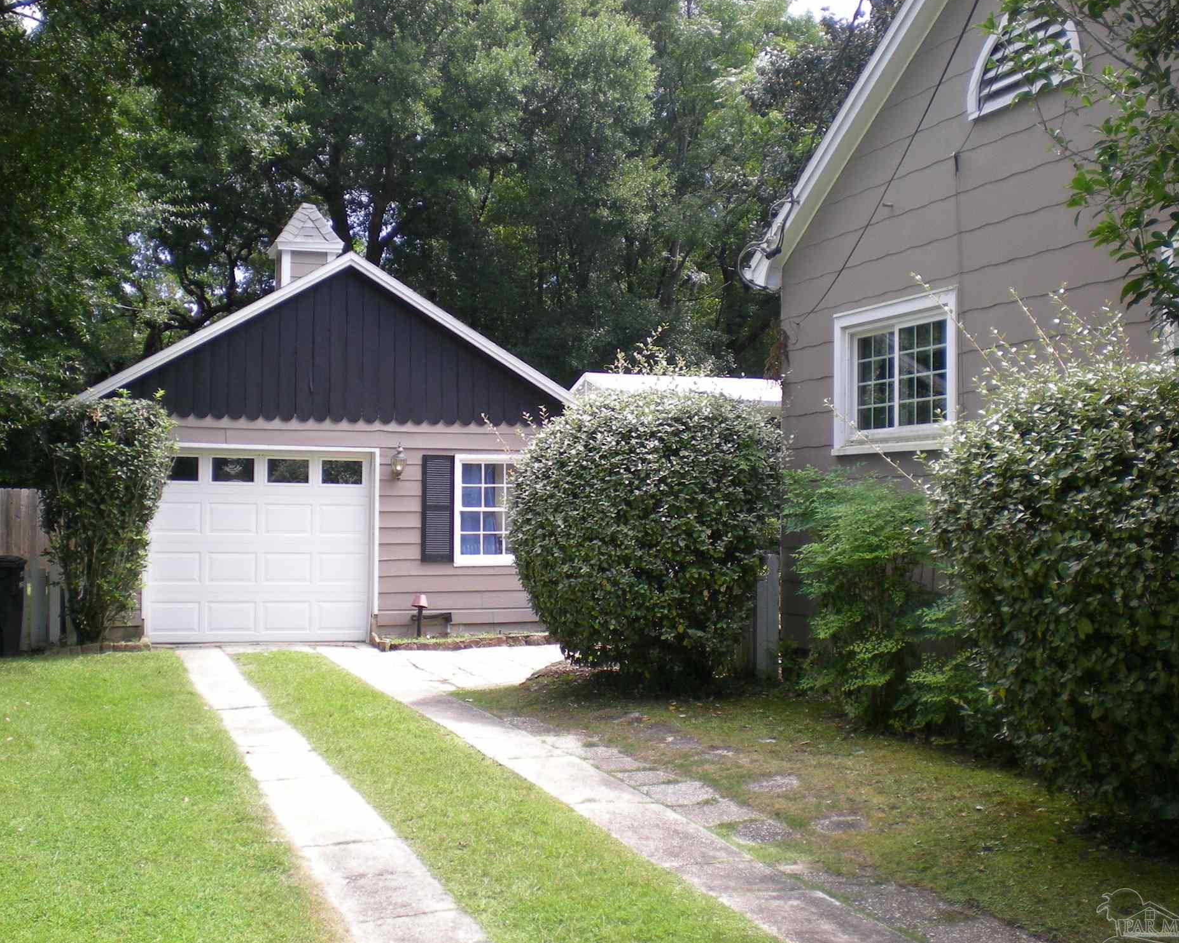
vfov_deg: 36.5
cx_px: 559
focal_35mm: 41
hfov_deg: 44.8
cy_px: 469
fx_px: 1430
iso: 50
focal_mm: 6.3
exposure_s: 1/205
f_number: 3.1
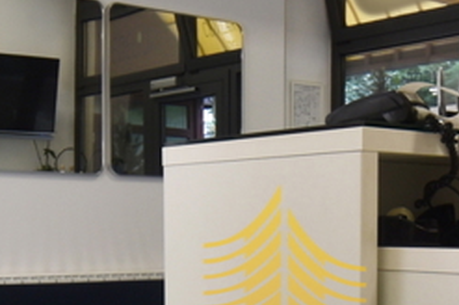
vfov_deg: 18.1
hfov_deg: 27.7
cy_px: 309
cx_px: 284
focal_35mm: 73
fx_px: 930
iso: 110
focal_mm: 10
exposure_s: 1/15
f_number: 4.5
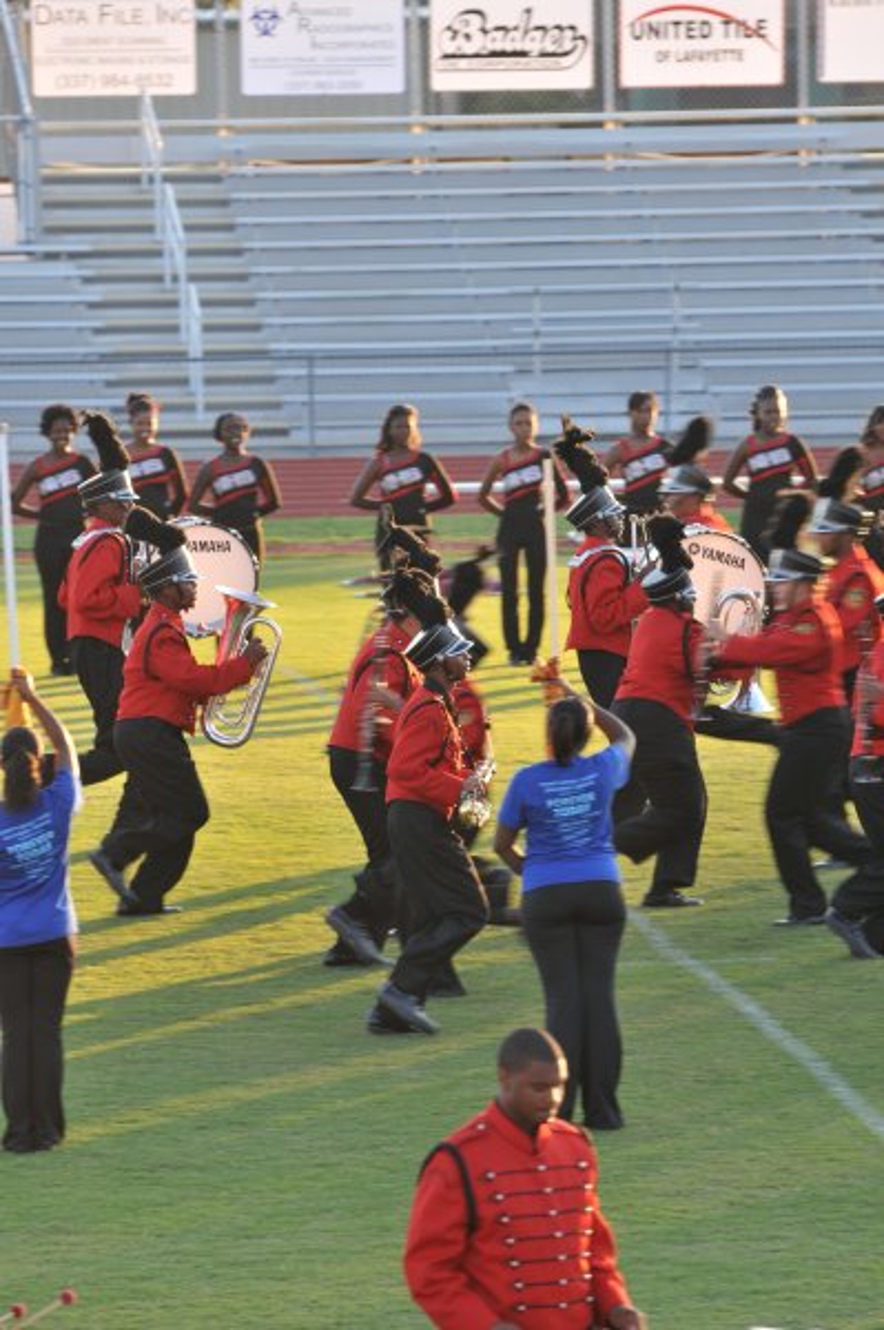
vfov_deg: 6.9
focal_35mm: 300
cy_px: 665
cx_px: 442
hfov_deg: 4.6
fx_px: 11068
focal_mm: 200
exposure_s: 1/125
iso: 200
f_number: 5.6
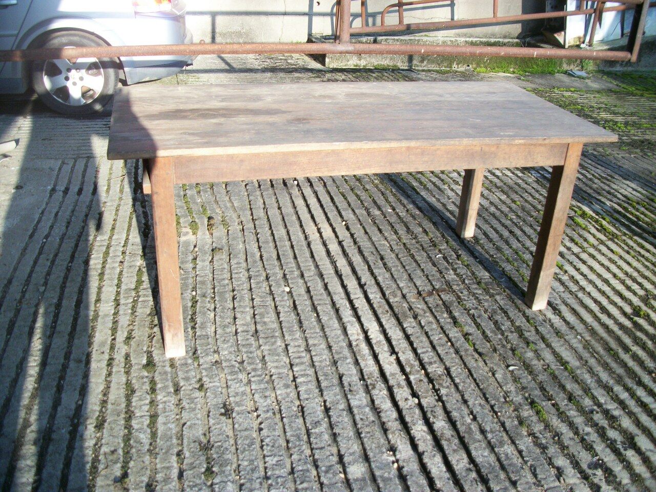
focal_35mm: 32
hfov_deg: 56.8
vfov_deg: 44.2
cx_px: 328
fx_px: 606
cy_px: 246
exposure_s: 1/320
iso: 80
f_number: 2.9
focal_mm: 5.7
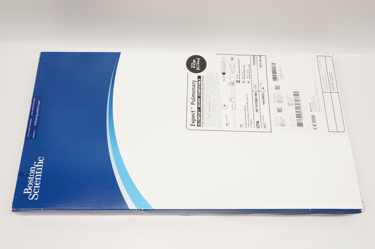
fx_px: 359
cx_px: 188
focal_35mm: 34
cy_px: 124
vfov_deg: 38.3
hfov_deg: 55.2
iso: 800
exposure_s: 1/80
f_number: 8
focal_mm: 23
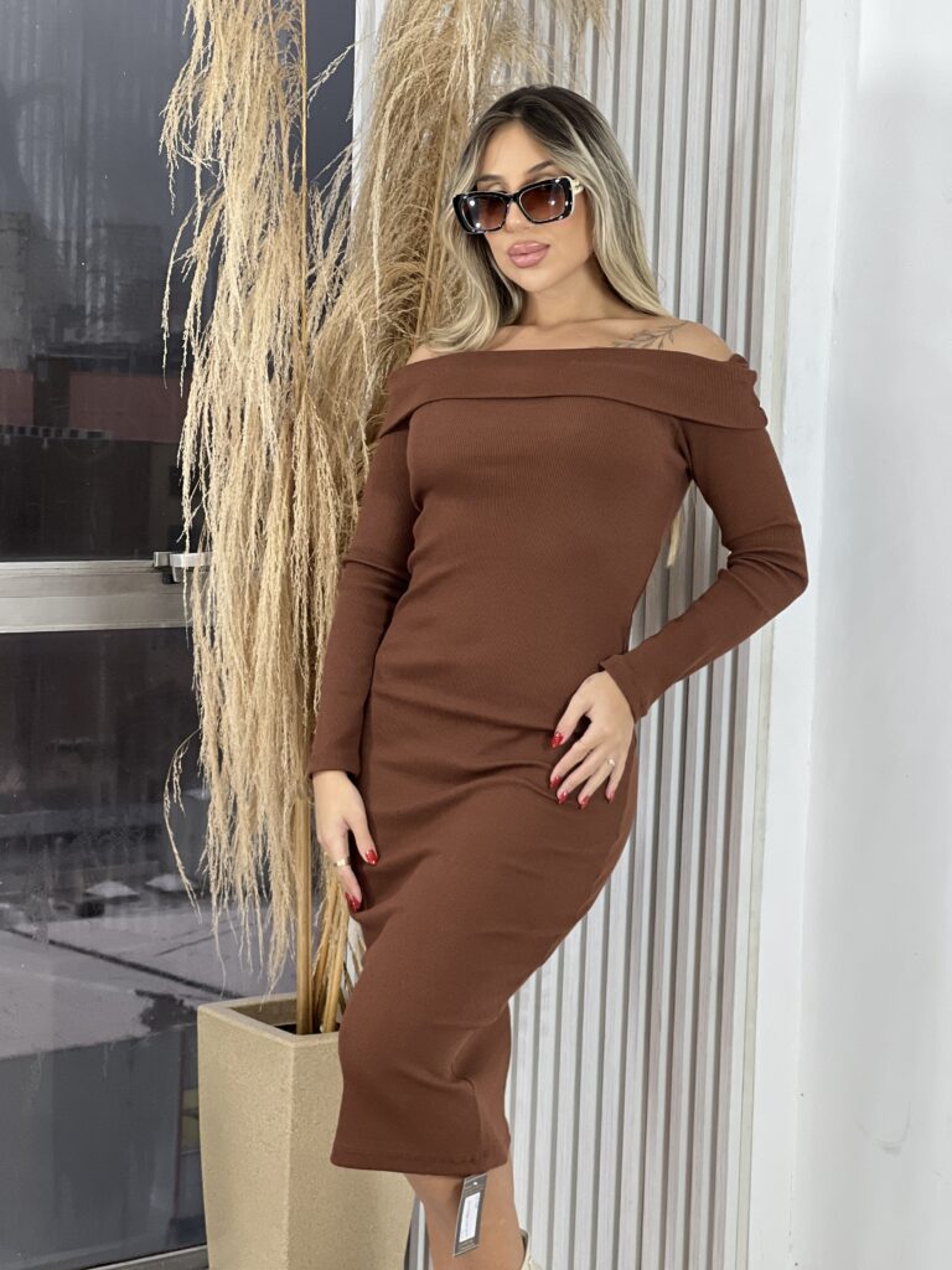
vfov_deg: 25.3
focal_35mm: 77
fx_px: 2824
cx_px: 476
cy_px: 635
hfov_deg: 19.1
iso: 200
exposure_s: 1/120
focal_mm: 9
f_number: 2.8
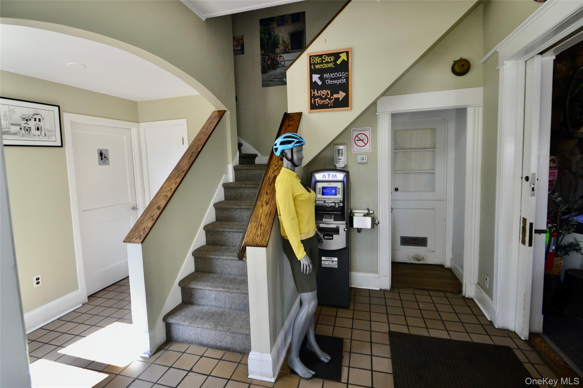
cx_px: 292
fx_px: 243
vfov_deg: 77.3
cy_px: 194
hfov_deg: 100.4
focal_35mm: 15
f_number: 5
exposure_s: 1/100
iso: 400
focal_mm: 10
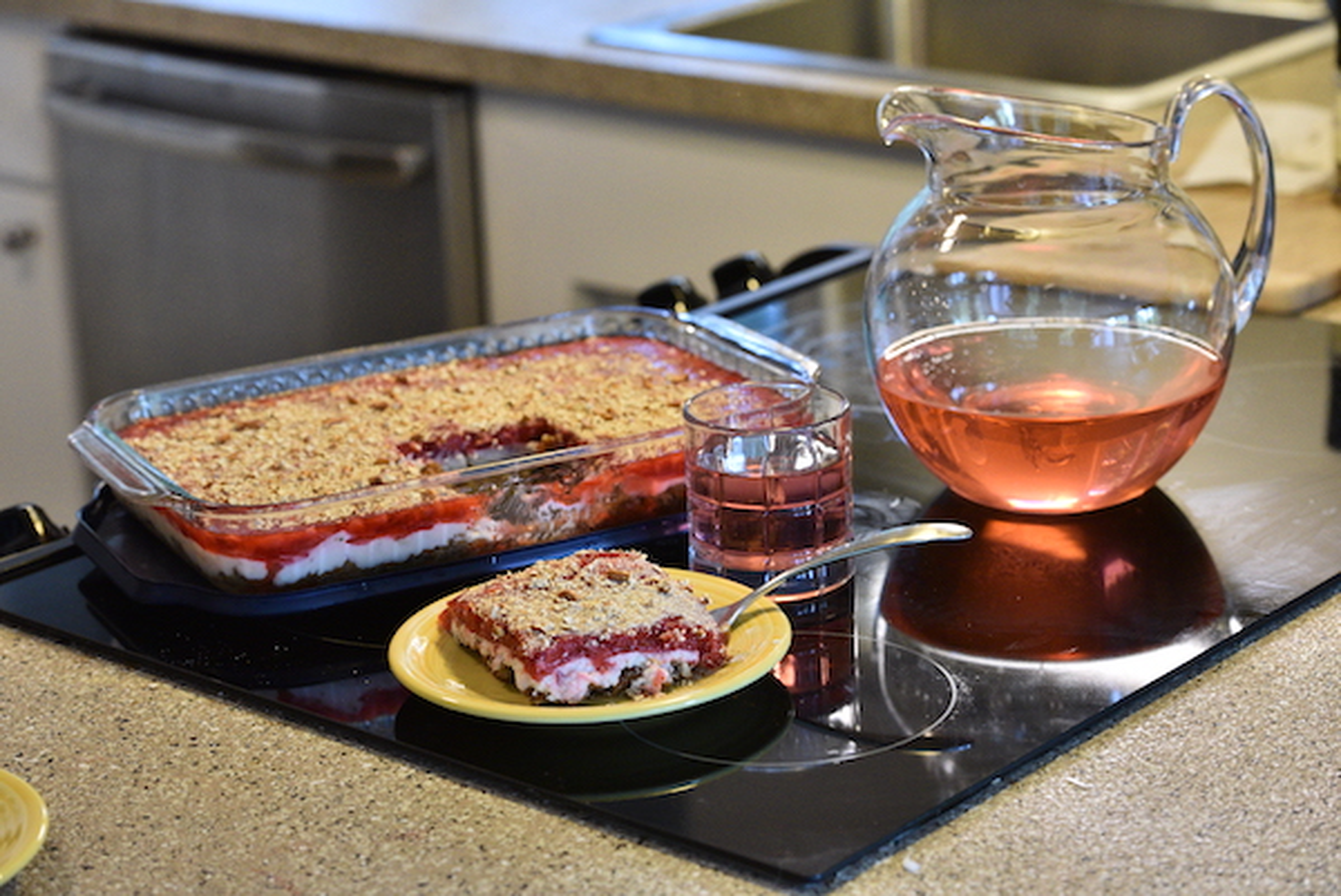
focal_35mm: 90
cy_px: 448
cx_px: 670
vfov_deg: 15.2
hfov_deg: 22.6
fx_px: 3355
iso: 4000
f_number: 5.6
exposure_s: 1/200
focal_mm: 90
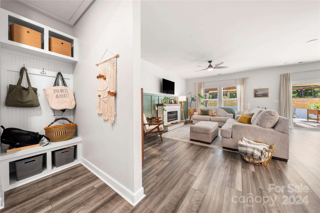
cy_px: 106
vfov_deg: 90.0
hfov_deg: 112.6
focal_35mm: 12
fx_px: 107
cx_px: 160
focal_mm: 12
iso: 200
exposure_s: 3.2
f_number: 11
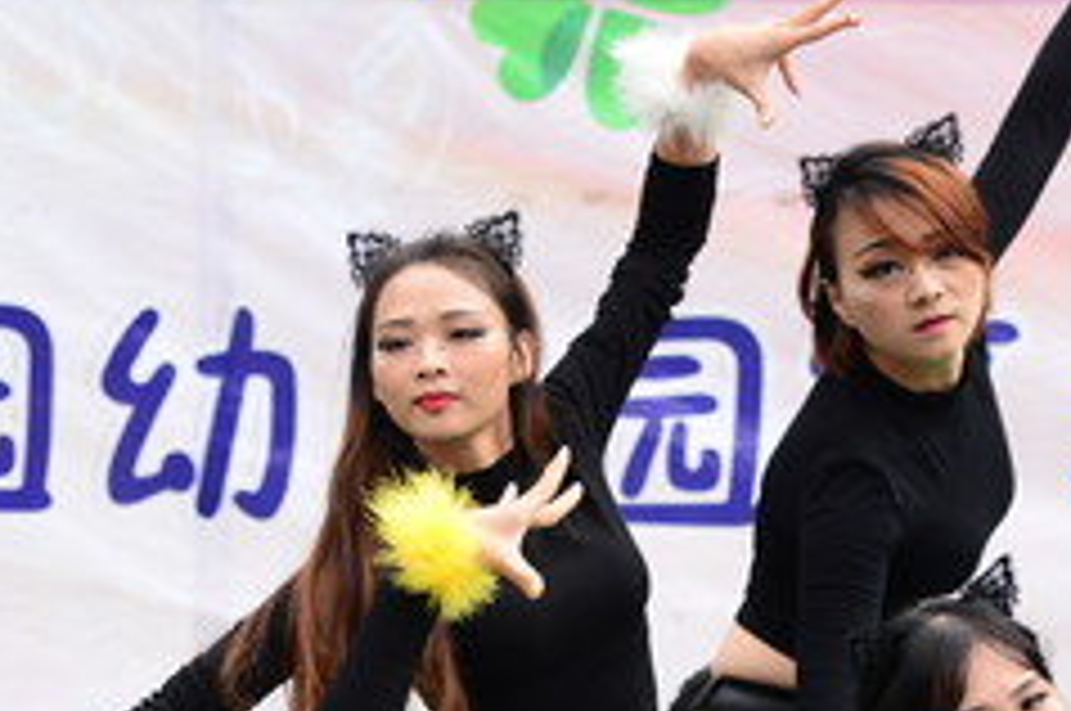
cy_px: 904
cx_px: 230
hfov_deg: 10.4
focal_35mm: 197
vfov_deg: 6.9
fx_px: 5853
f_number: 4
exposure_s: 1/800
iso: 400
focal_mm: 65
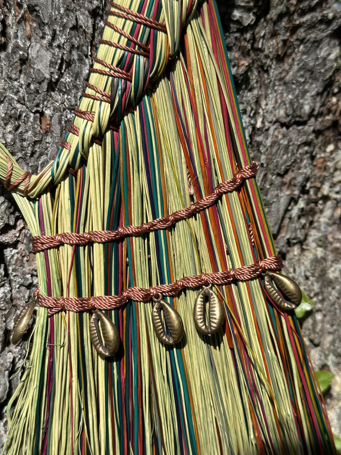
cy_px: 228
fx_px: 630
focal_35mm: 48
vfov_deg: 39.7
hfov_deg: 30.3
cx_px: 170
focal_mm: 6.86
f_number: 1.78
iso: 64
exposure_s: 1/3257
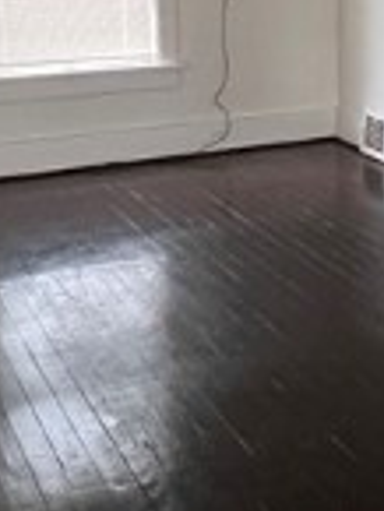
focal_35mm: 69
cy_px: 106
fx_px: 1019
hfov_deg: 20.8
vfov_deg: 27.6
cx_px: 356
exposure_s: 1/60
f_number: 1.8
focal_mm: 1.57
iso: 640
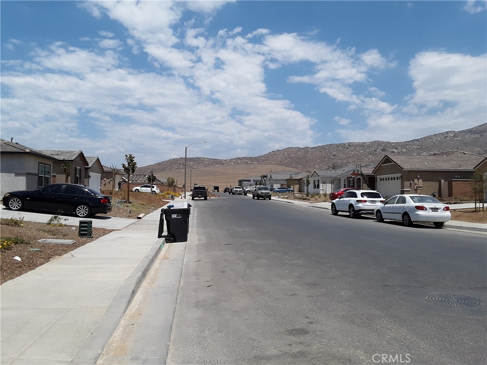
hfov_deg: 63.4
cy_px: 182
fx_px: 394
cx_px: 244
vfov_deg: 49.7
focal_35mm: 28
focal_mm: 2.91
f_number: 1.9
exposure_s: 1/2994
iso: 40
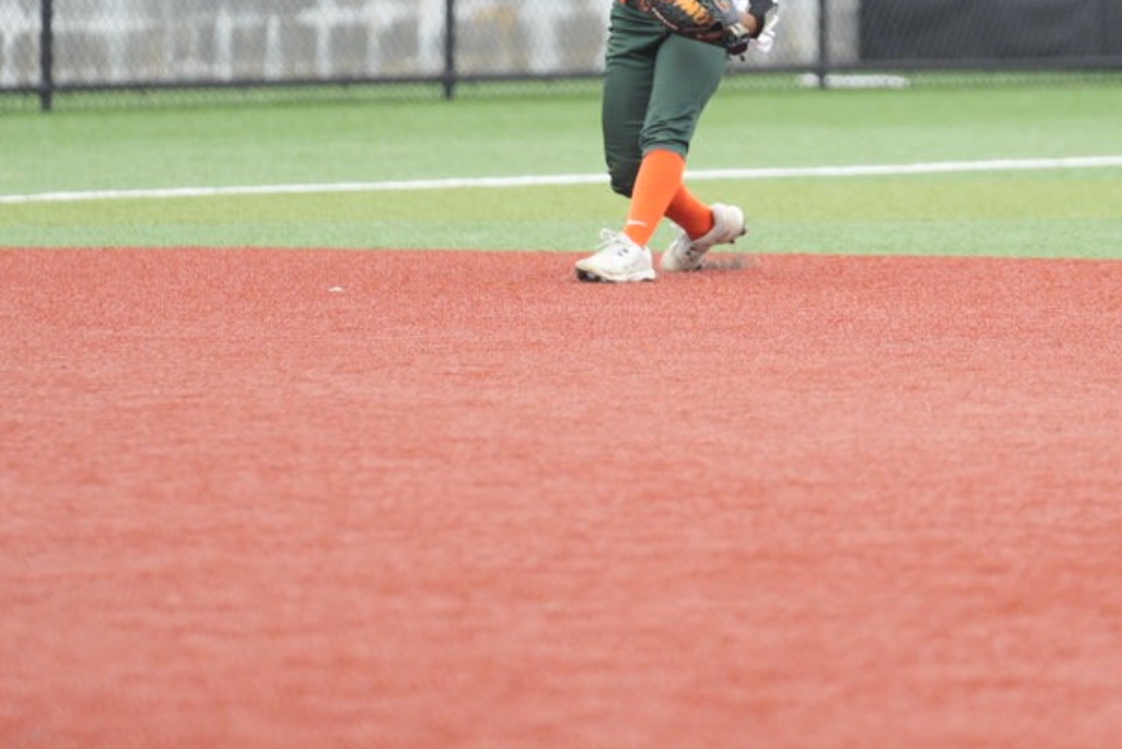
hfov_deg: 3.9
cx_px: 810
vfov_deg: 2.6
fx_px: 16650
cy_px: -139
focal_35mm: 534
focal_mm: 200
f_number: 2.8
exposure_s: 1/3000
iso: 1000
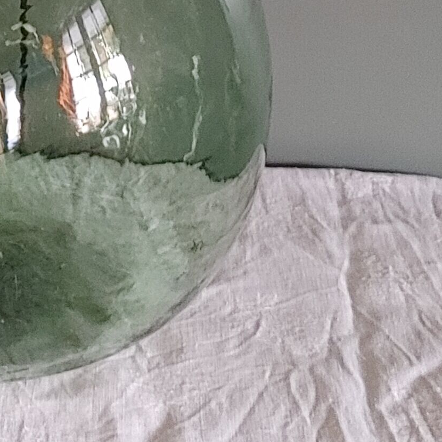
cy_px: -45
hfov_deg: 14.2
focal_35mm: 120
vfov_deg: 14.2
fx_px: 1734
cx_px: -54
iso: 700
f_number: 1.8
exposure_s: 1/30
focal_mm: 4.81
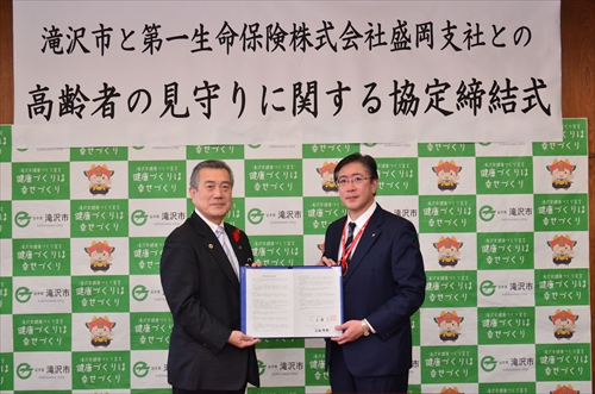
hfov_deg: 35.1
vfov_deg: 23.7
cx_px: 298
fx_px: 940
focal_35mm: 57
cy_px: 197
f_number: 6.3
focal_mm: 38
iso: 1000
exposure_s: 1/250
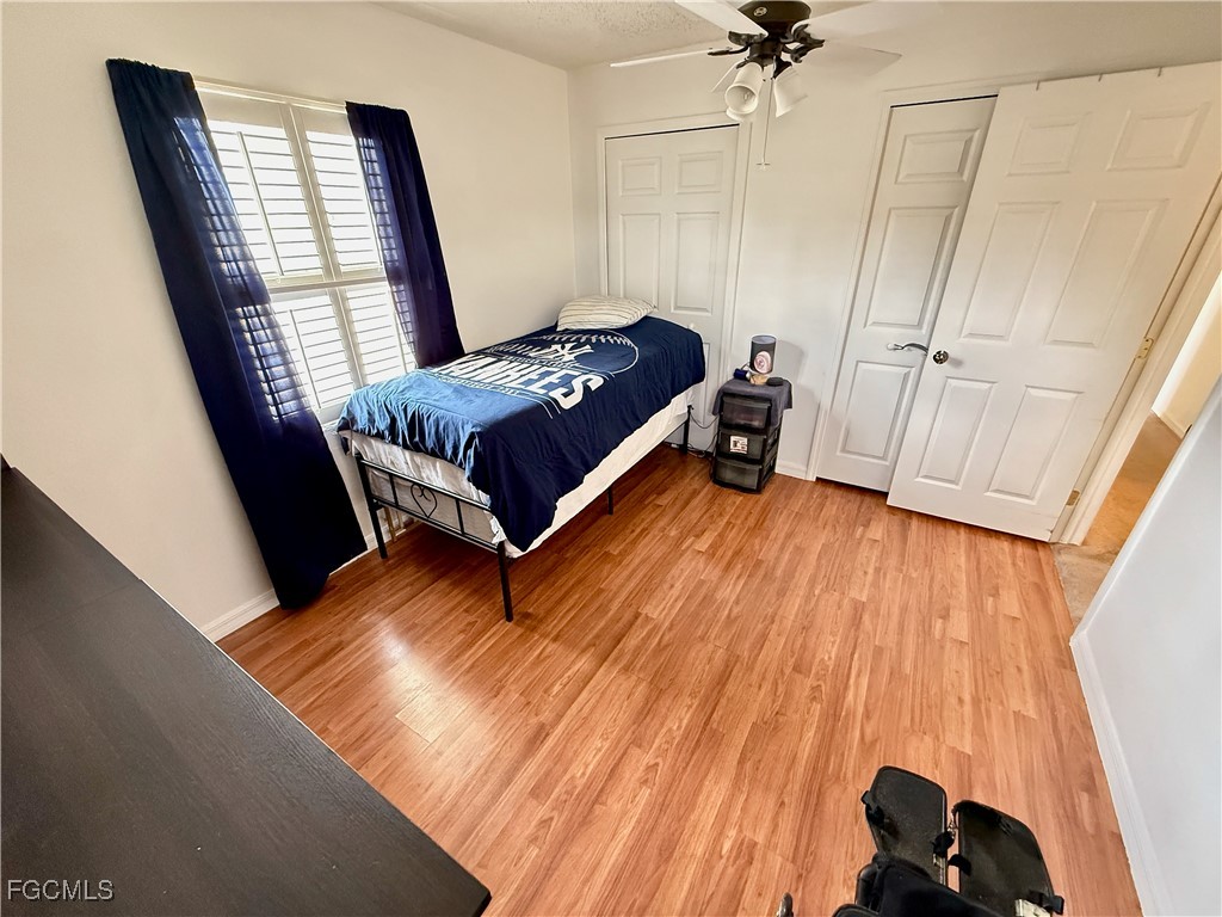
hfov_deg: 102.1
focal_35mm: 14
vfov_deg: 85.7
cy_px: 458
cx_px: 611
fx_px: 494
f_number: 2.2
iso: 1000
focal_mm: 2.22
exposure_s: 1/60
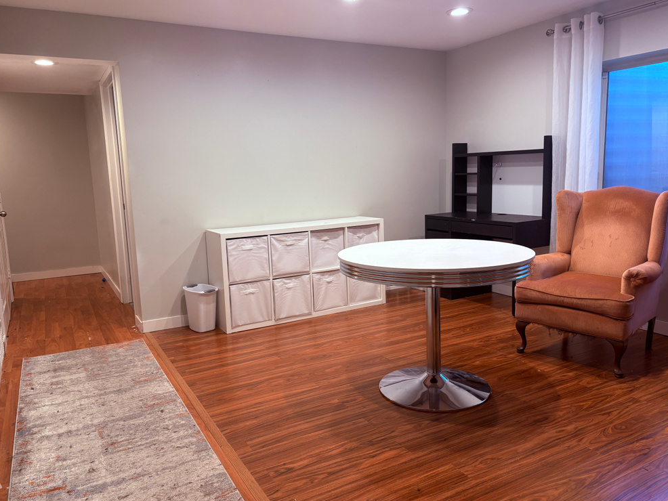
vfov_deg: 51.4
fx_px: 521
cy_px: 249
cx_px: 330
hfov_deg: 65.3
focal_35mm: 27
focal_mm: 5.96
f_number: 1.6
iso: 100
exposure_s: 1/60
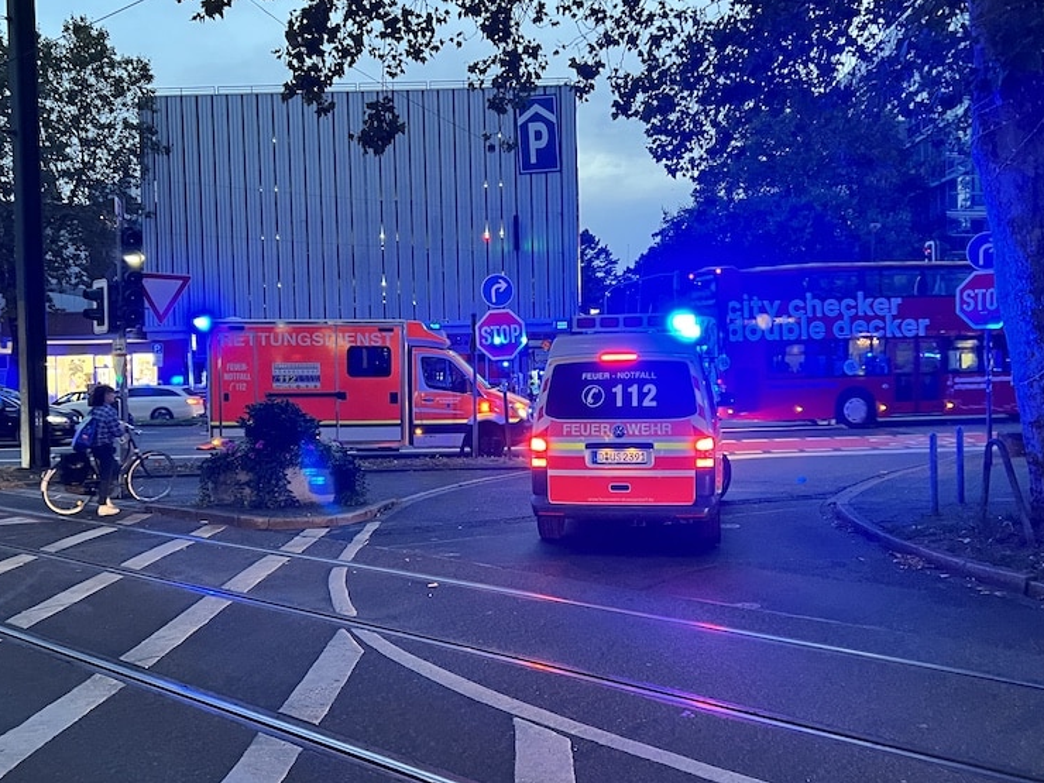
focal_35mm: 36
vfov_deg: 39.7
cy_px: 402
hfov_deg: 51.3
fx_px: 1086
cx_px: 501
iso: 500
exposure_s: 1/50
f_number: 1.5
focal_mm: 5.7
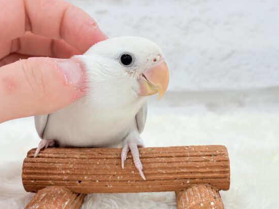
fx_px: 491
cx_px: 158
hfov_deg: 31.7
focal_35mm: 61
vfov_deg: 24.0
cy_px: 97
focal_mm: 5.96
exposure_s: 1/100
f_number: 1.6
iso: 80
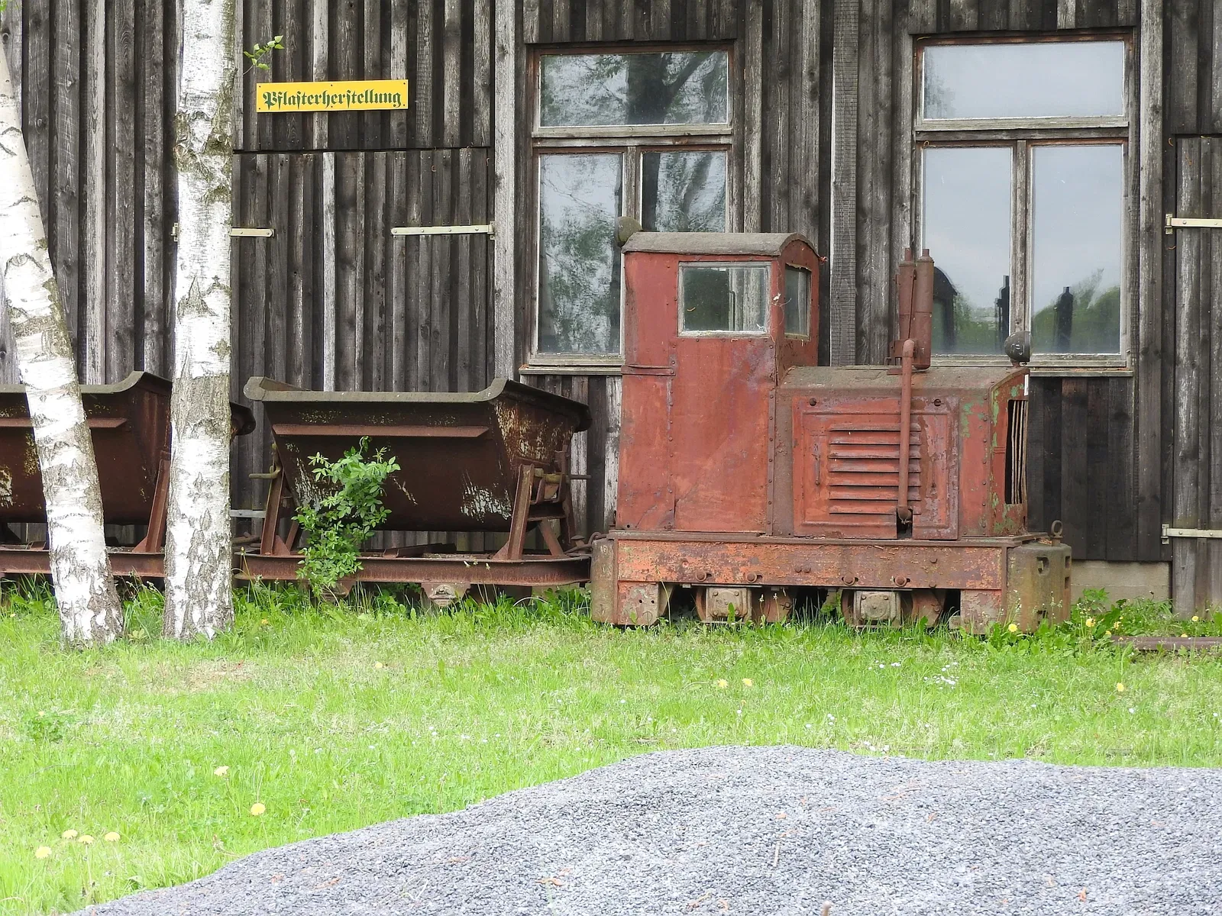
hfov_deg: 18.7
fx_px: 3707
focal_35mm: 105
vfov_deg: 14.1
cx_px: 611
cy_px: 458
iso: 100
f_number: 4.8
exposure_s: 1/60
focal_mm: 18.8
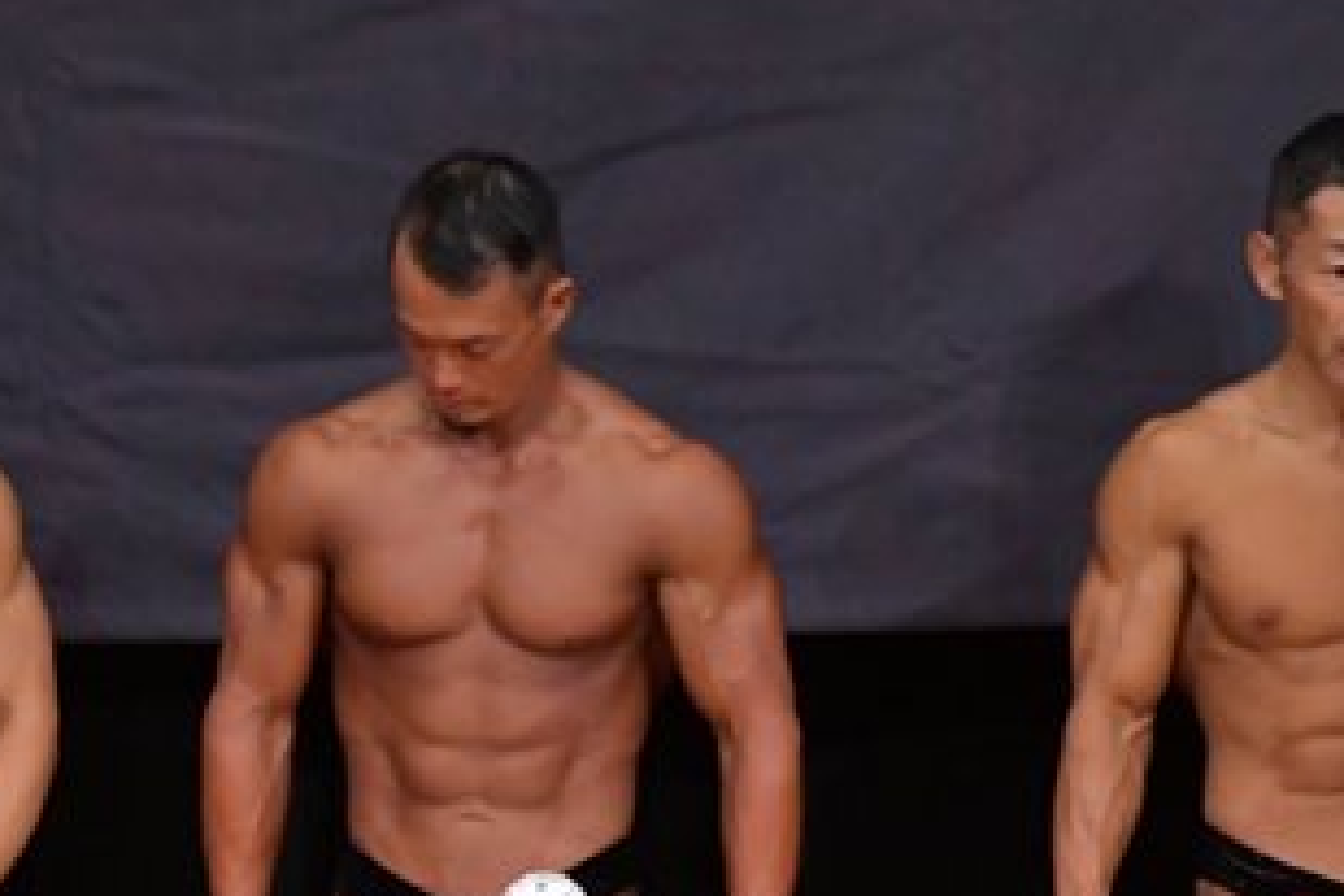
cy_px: 1074
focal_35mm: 715
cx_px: -150
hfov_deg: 2.9
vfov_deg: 1.9
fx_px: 26691
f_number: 5.6
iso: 5000
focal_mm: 190
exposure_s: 1/400
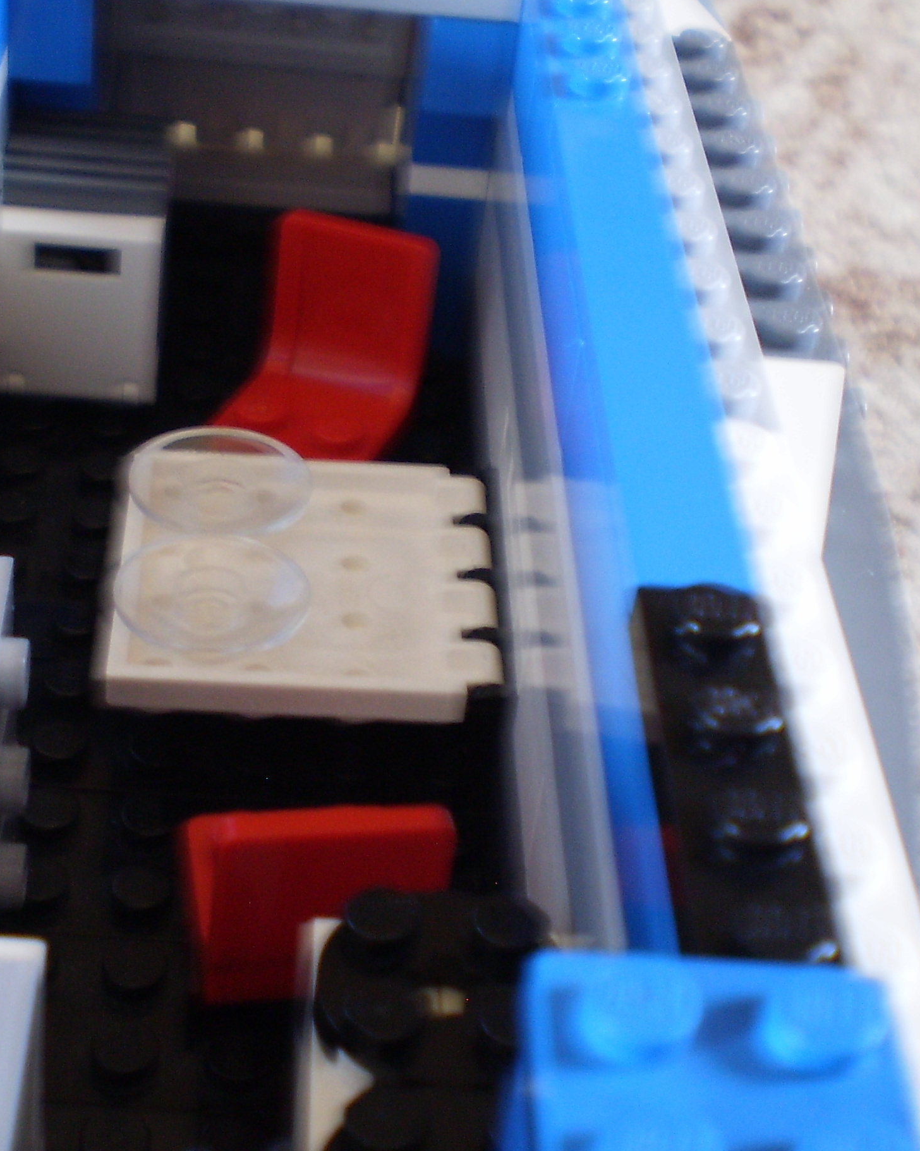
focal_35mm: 63
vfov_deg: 30.0
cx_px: 337
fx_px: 2145
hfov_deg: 24.1
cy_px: 588
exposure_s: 1/6
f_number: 3.1
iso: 125
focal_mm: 6.3
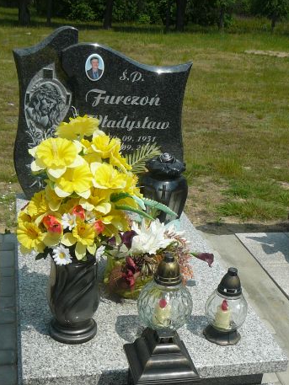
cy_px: 266
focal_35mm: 49
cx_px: 139
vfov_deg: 38.3
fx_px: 545
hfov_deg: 29.7
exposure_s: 1/800
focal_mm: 5.2
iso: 80
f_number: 5
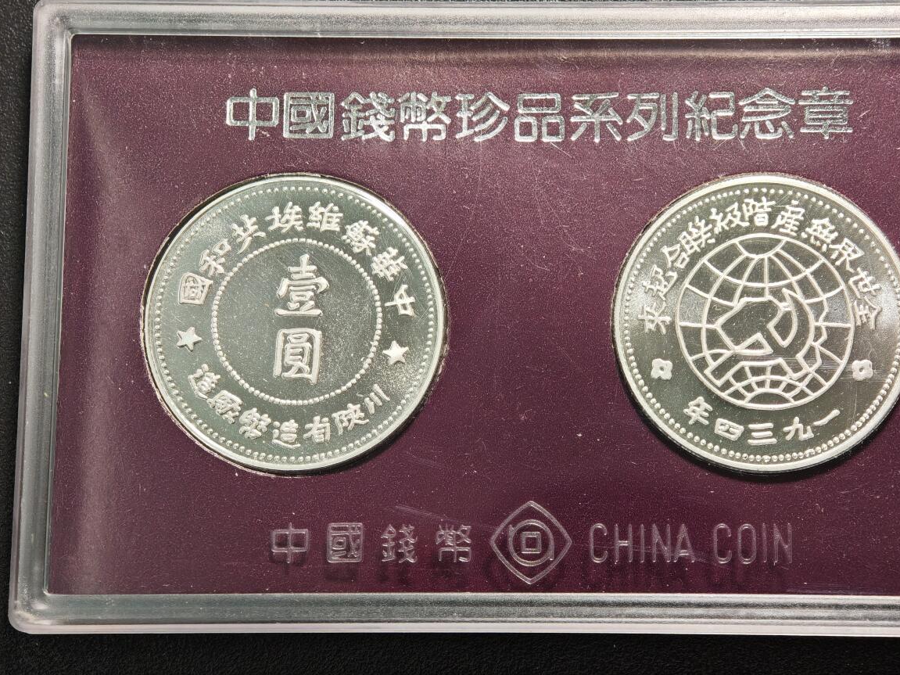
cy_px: 329
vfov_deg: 20.2
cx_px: 529
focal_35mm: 73
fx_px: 1898
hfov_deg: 26.6
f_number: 2
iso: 500
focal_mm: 9
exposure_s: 1/90.4
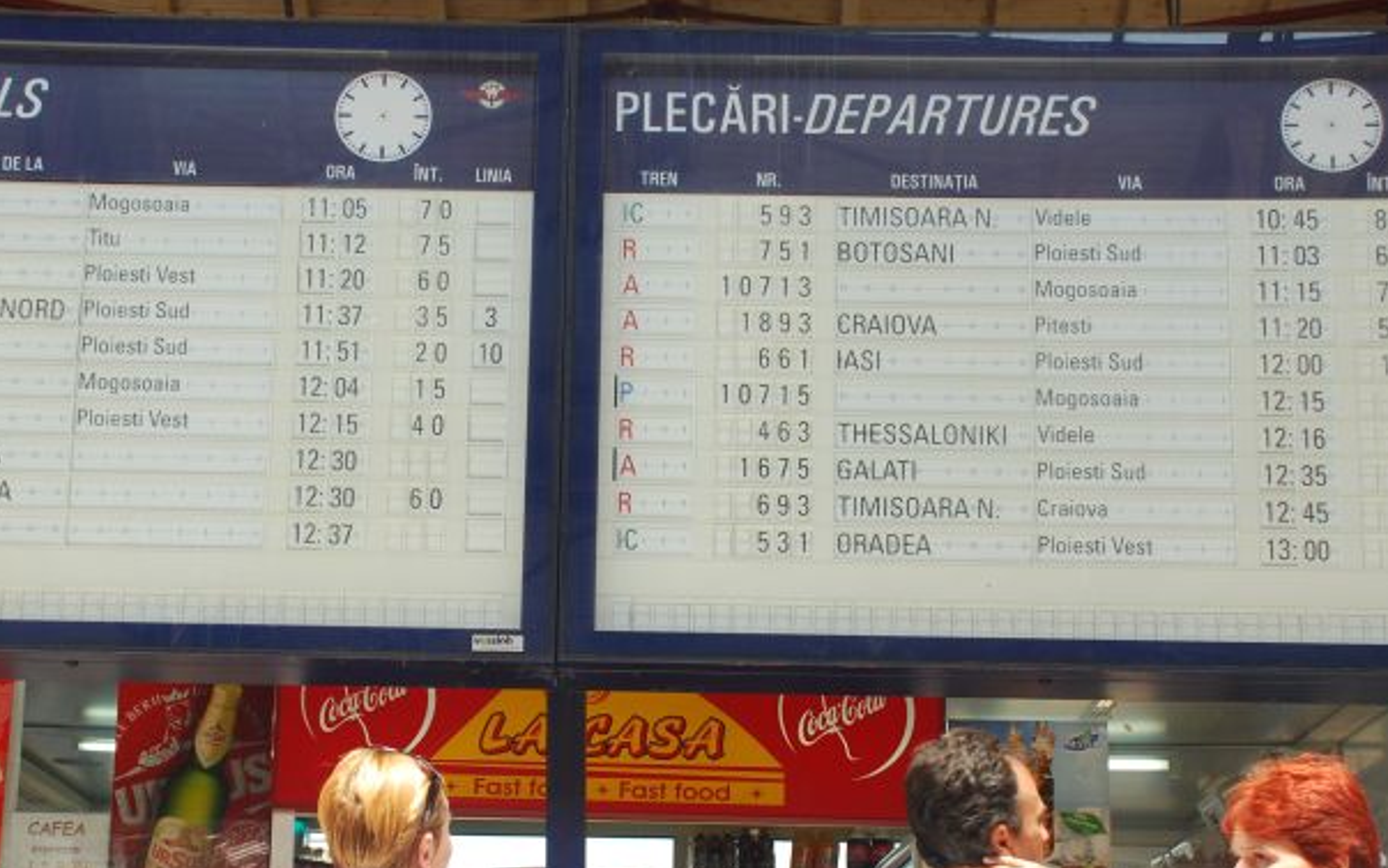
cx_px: 580
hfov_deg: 29.0
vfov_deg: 18.4
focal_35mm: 71
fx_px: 2677
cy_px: 580
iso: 200
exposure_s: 1/40
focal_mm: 31
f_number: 5
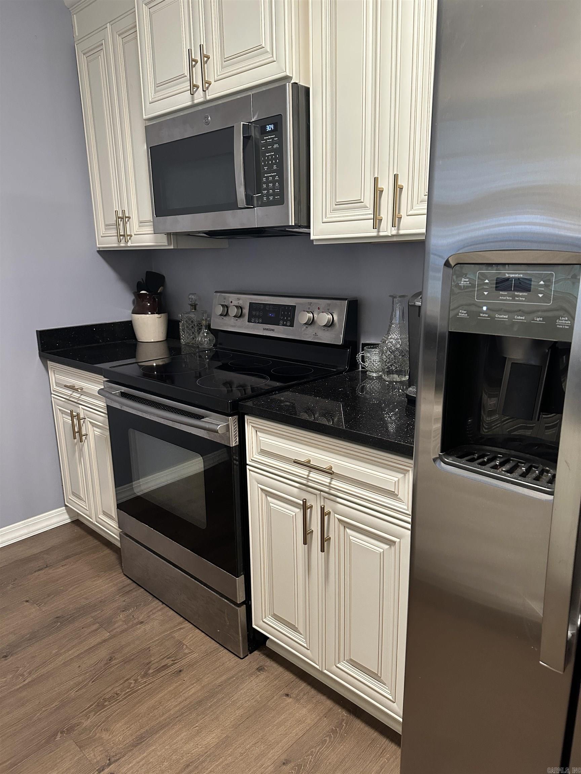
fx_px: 537
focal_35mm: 24
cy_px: 387
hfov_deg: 56.8
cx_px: 290
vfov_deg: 71.6
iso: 500
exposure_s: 1/60
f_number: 1.78
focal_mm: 6.86
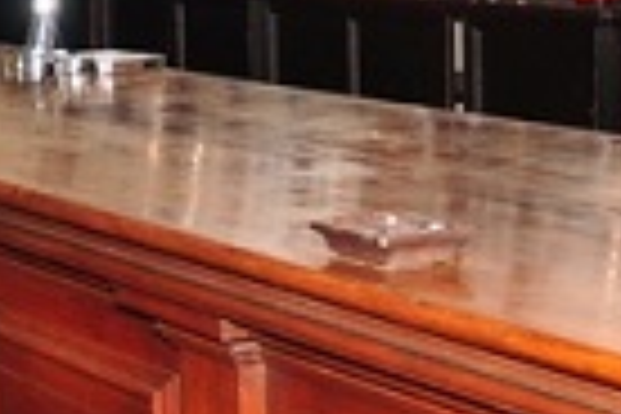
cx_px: 306
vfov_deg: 11.6
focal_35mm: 117
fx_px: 2016
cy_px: 4
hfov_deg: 17.5
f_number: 4
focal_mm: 21
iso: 200
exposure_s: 1/40
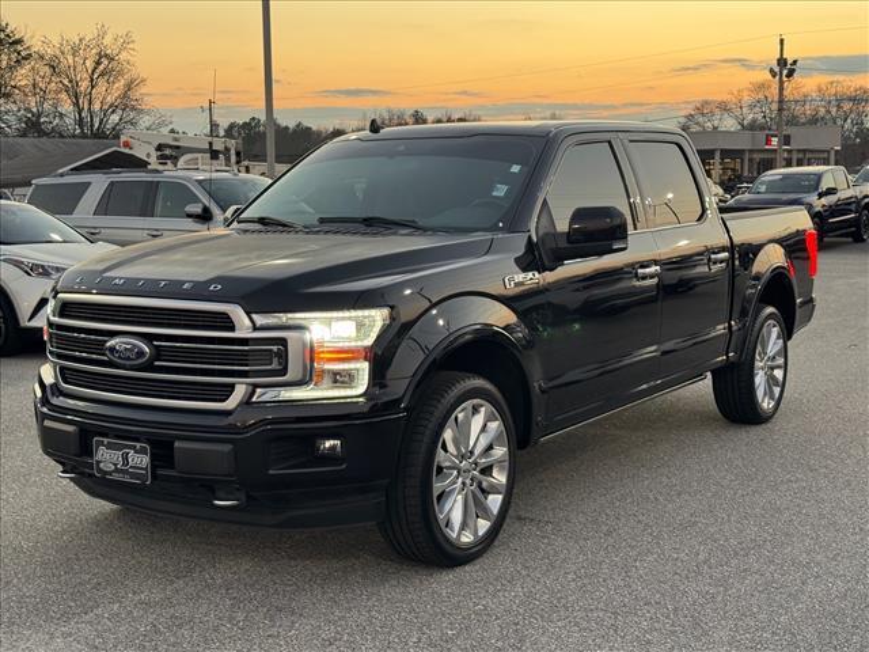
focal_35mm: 48
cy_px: 326
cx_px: 434
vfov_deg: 30.3
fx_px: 1205
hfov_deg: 39.7
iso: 80
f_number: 1.78
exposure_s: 1/71
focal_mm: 6.76
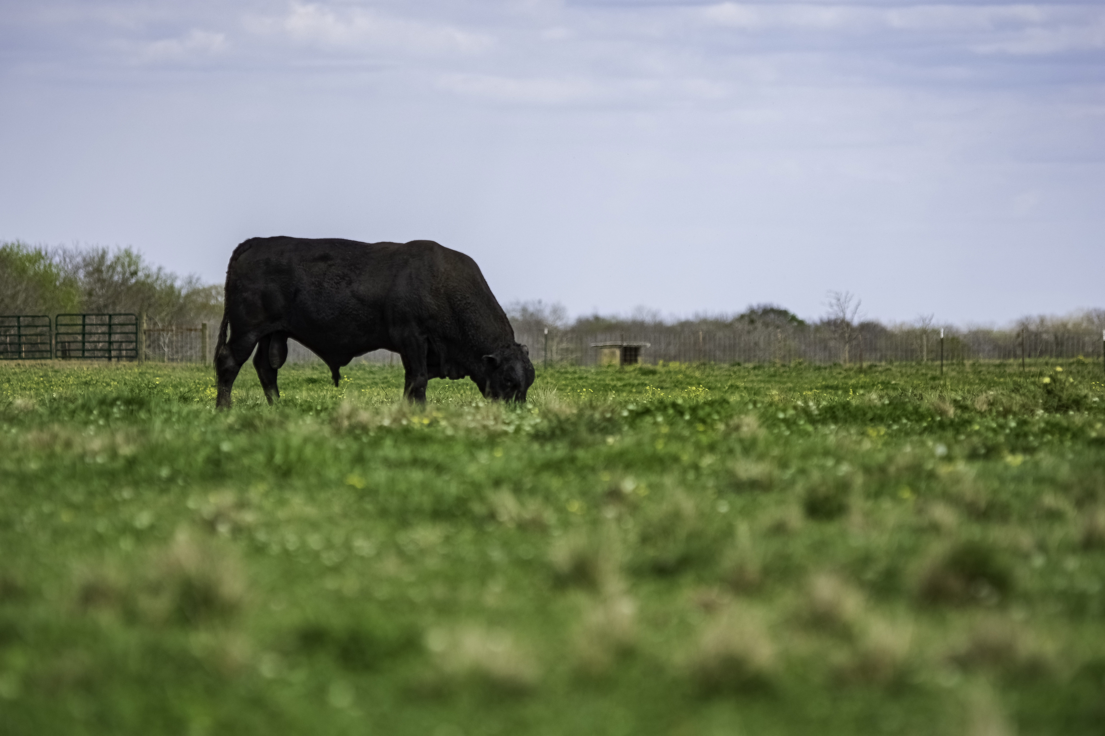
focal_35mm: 232
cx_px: 552
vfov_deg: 5.9
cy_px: 368
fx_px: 7136
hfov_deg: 8.9
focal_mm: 155
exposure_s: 1/2500
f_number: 2.8
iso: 160
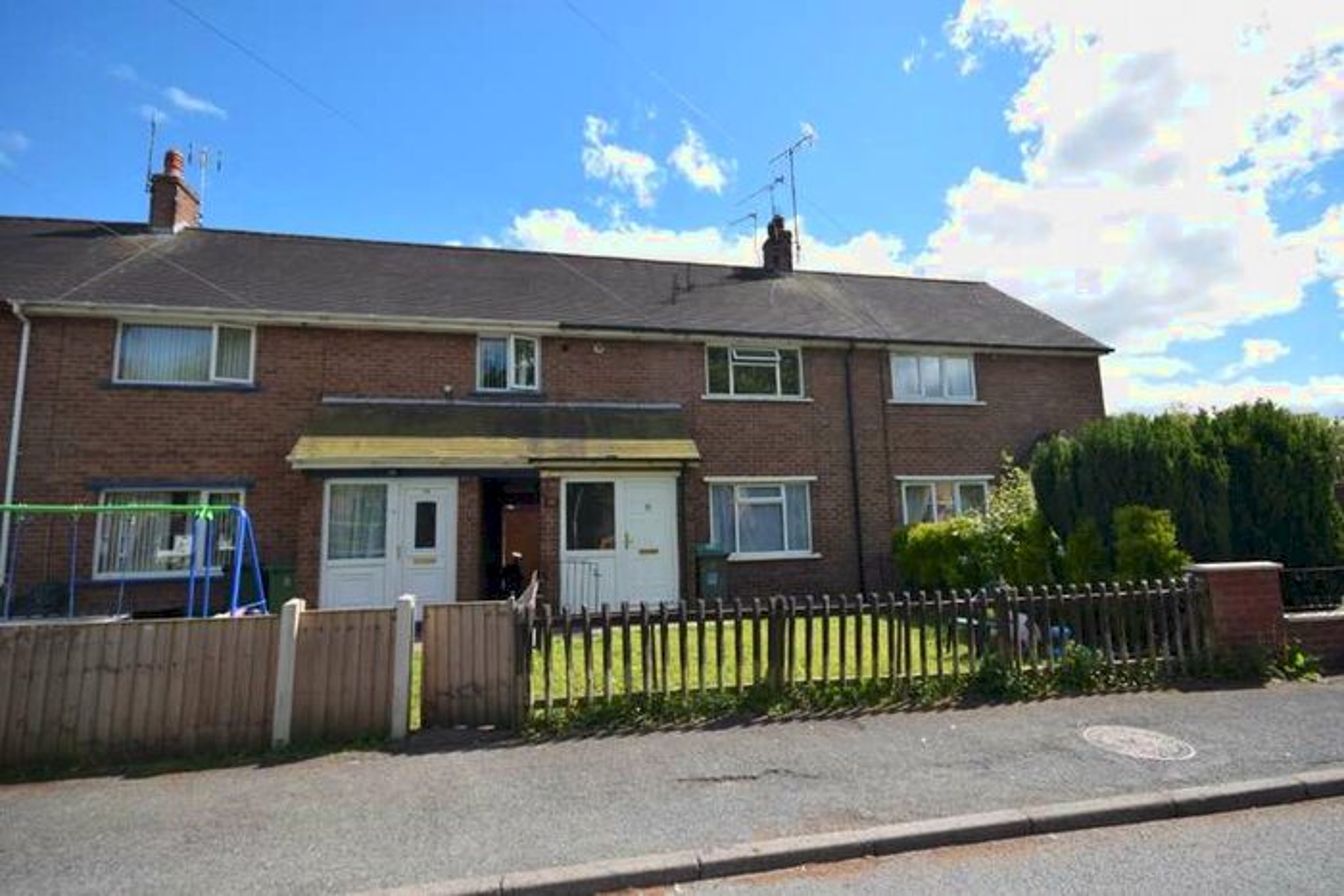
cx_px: 672
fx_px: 644
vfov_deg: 69.7
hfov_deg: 92.4
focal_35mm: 17
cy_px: 448
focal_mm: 11.5
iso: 200
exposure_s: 1/400
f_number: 8
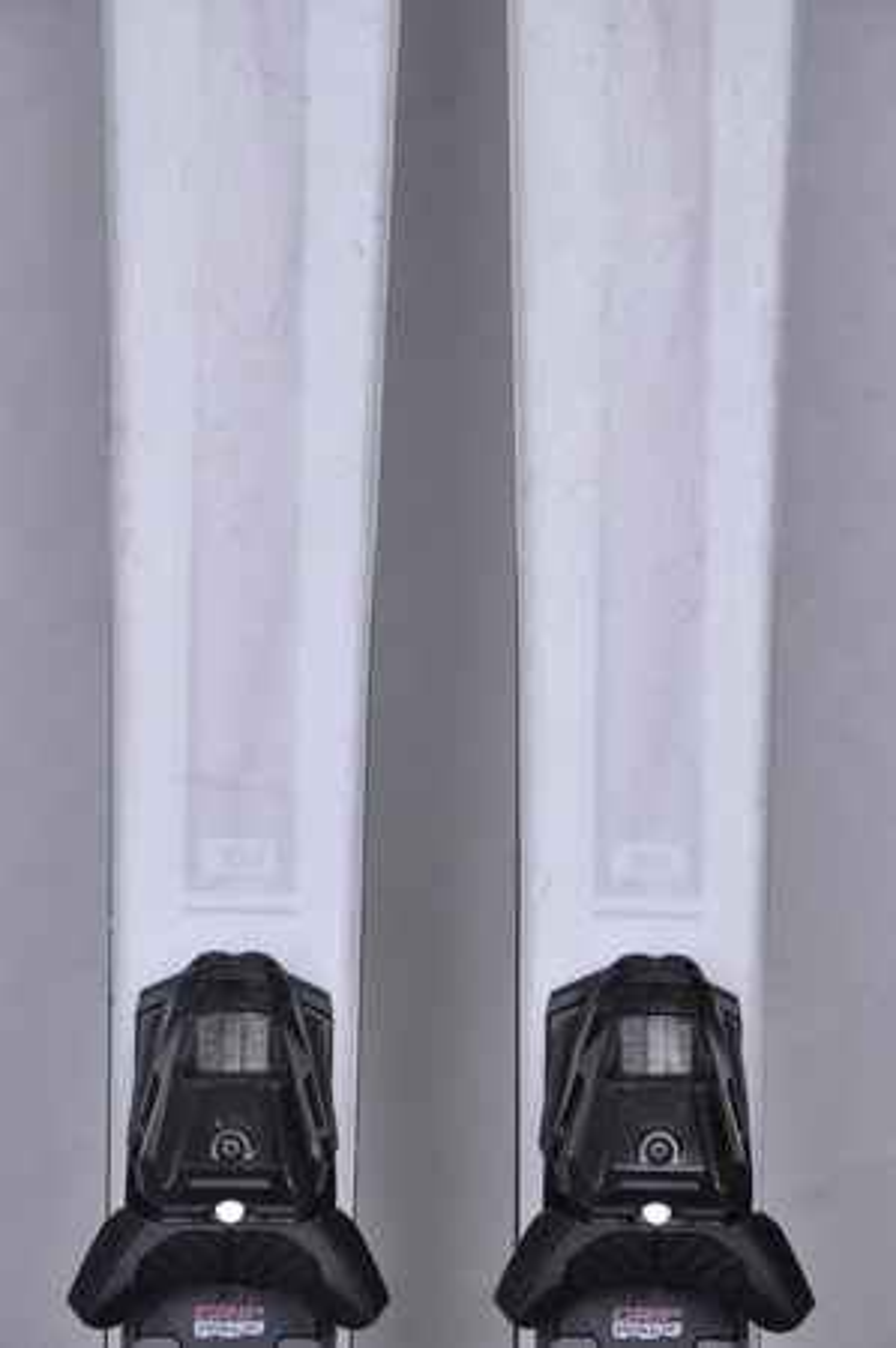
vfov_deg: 13.1
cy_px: 674
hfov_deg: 8.7
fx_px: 5893
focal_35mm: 158
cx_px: 448
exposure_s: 1/125
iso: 3200
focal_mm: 105
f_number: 9.5
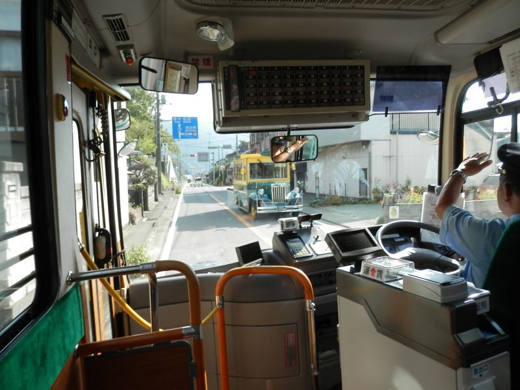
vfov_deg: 54.9
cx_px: 260
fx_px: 376
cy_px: 195
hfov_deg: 69.4
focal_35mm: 25
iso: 80
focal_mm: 4.5
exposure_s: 1/200
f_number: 3
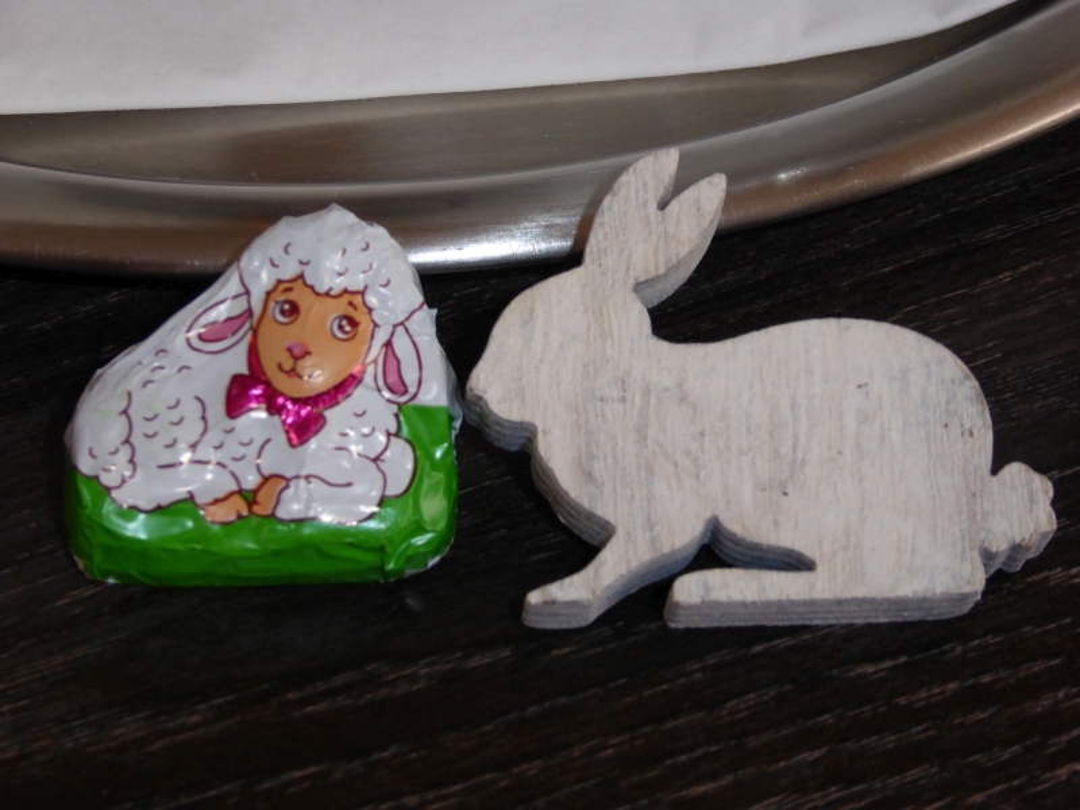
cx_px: 540
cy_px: 405
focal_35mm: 98
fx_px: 3058
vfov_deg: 15.1
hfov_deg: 20.0
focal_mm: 17.5
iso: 400
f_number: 5
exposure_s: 1/60
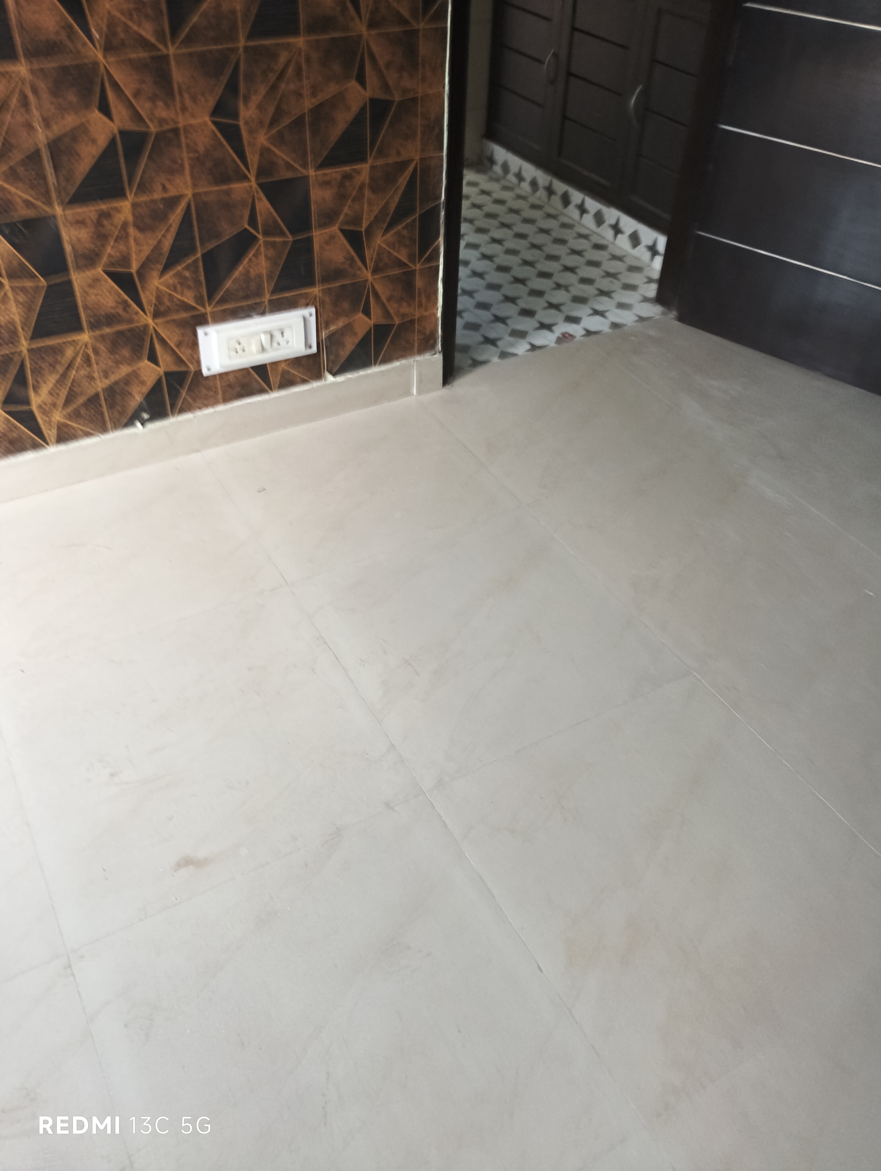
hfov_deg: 49.9
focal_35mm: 28
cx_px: 440
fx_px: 948
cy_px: 586
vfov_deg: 63.4
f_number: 1.8
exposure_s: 1/33.3
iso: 614
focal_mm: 4.26
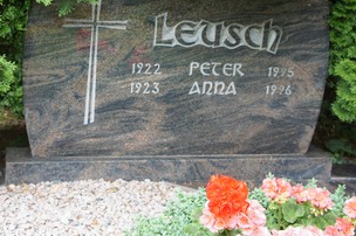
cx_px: 149
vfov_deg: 23.6
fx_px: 561
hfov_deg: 35.1
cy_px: 58
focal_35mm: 57
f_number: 4.5
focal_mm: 25
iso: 1000
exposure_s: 1/250
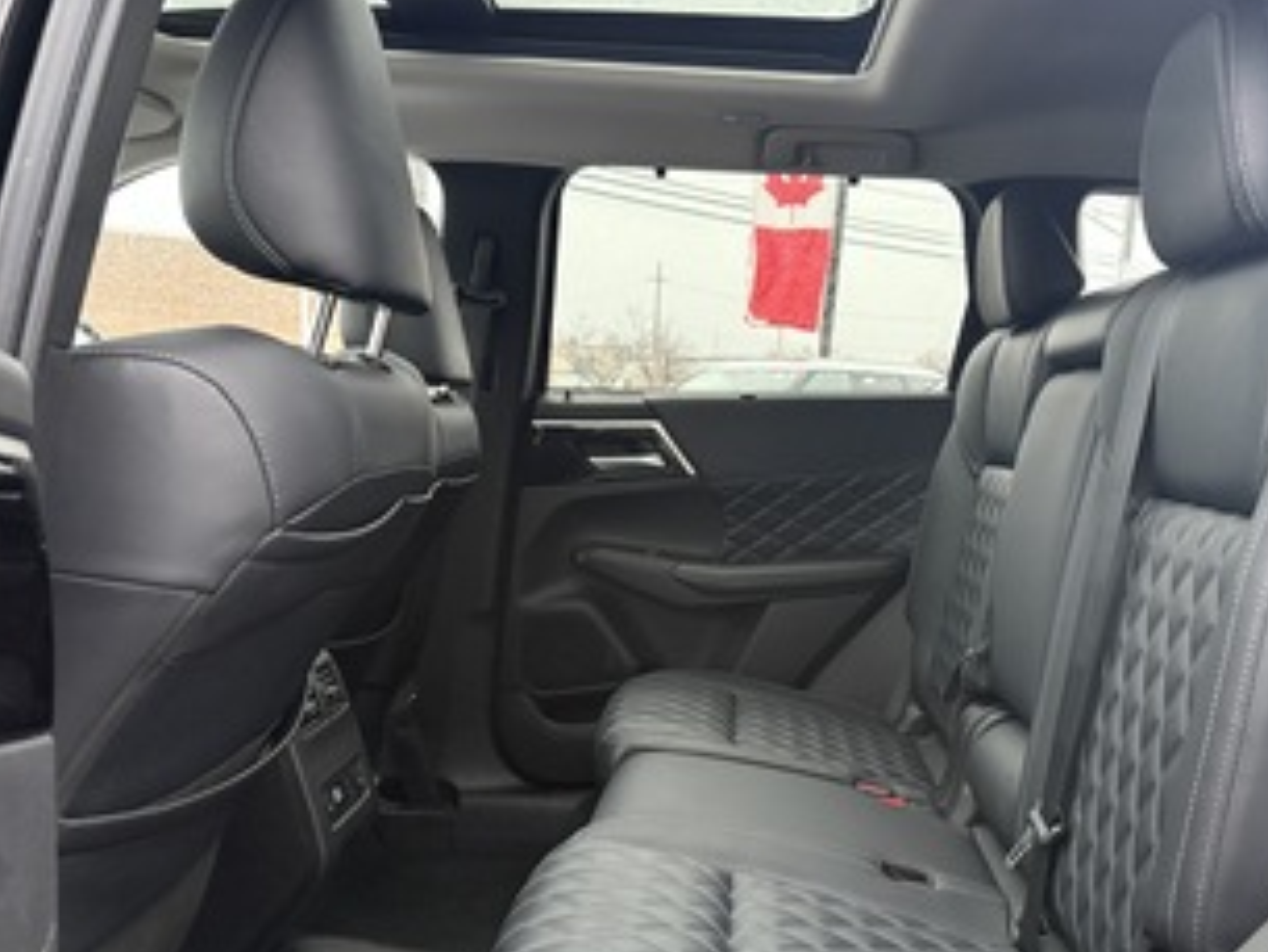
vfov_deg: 42.8
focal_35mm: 33
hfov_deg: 55.2
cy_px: 572
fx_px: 1209
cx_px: 698
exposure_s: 1/50
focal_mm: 6.76
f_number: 1.78
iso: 800
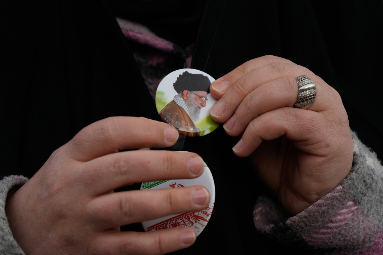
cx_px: 192
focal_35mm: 105
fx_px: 1117
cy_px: 128
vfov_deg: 13.0
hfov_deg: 19.5
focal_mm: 105
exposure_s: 1/800
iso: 1600
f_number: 9
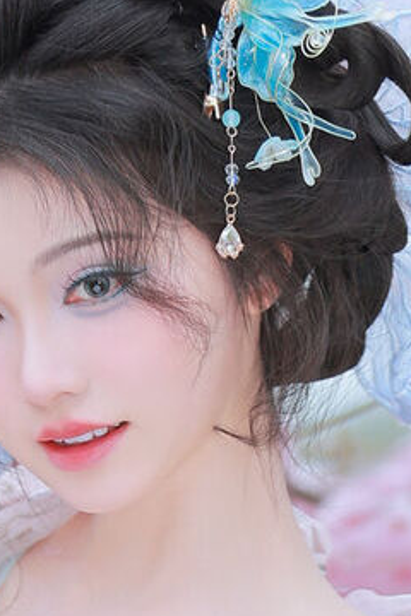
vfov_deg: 3.5
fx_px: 10103
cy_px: 932
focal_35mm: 590
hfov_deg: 2.3
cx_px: 233
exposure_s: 1/400
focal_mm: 135
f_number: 2.8
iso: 250
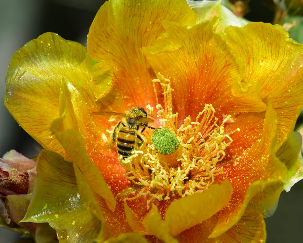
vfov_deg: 6.8
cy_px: 121
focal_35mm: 226
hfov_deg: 8.5
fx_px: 2027
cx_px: 173
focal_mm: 200
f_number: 16
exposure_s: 1/50
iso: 100
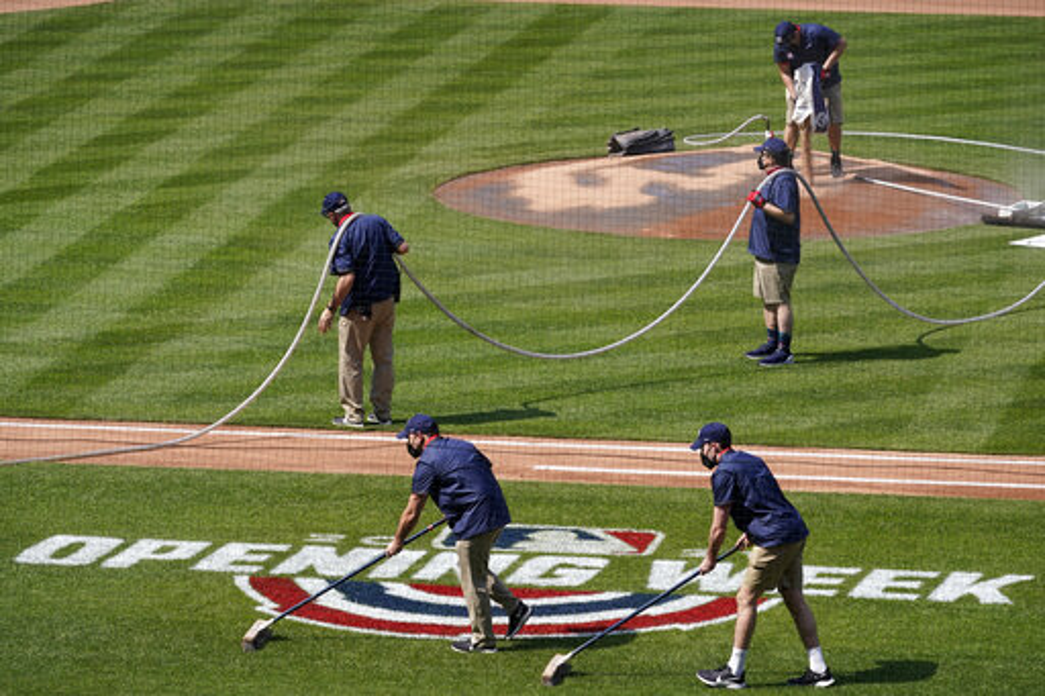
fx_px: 6993
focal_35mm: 241
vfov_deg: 5.7
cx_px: 522
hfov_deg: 8.5
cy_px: 348
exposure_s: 1/1000
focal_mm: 241
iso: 400
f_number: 8
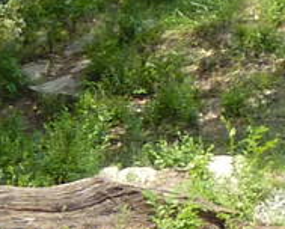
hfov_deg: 4.7
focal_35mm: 371
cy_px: 81
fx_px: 3136
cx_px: -896
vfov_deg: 4.2
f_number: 3.7
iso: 160
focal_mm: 7.3
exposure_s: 1/500
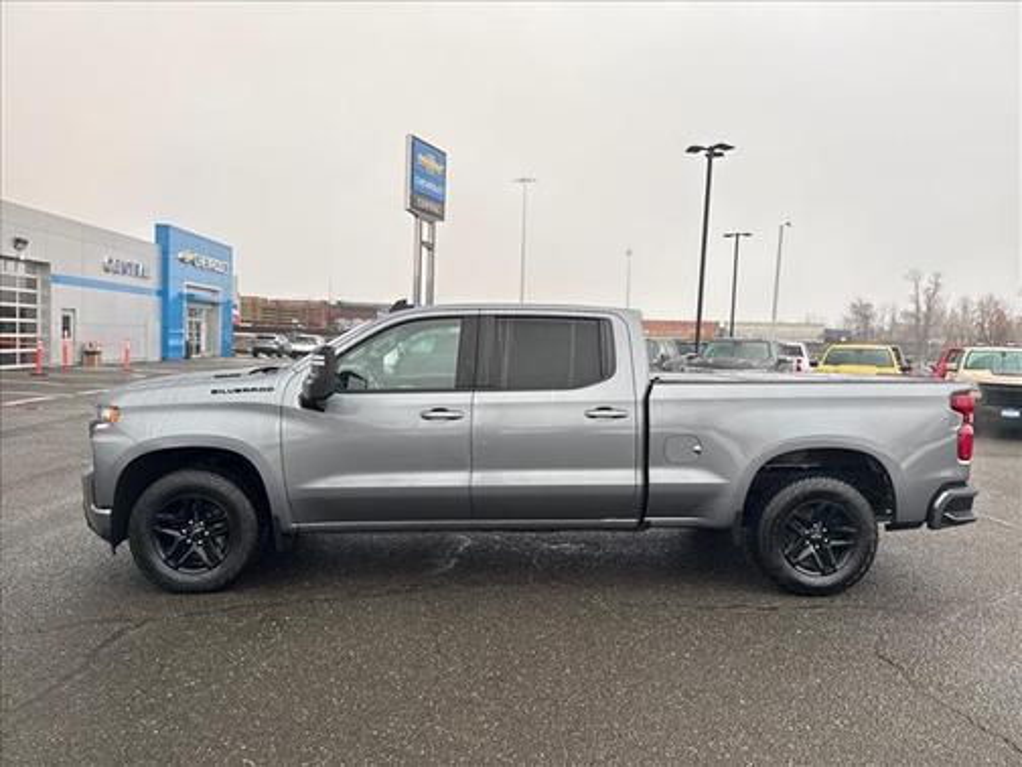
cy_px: 384
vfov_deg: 56.8
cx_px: 511
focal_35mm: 24
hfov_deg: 71.6
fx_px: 709
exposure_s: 1/154
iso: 64
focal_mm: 6.76
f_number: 1.78
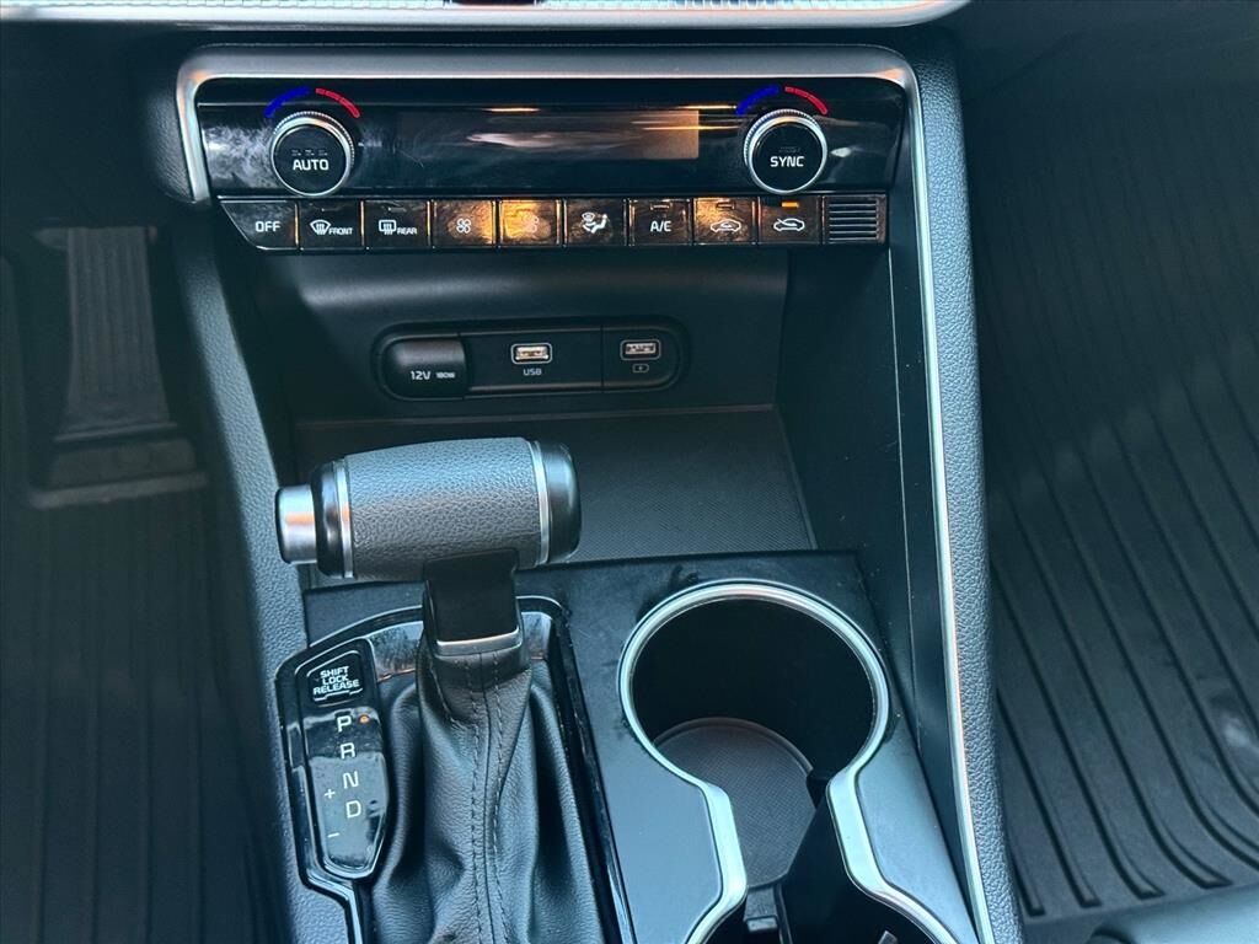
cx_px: 630
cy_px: 472
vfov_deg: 30.3
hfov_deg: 39.7
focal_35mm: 48
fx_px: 1746
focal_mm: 6.76
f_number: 1.78
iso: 400
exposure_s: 1/40
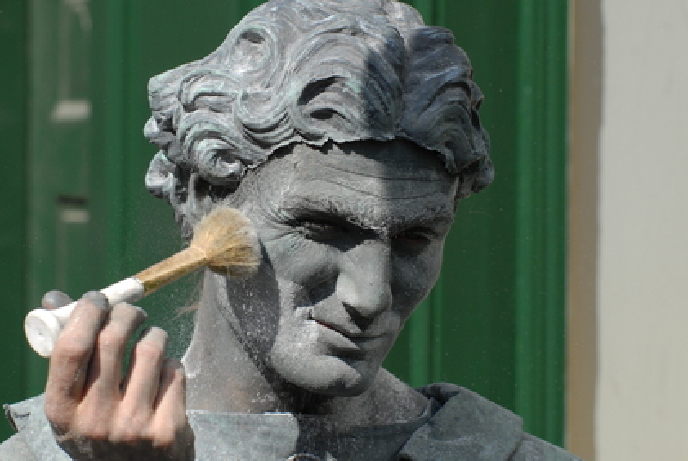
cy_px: 216
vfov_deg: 8.9
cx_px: 335
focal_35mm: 156
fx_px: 2977
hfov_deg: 13.2
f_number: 9
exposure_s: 1/320
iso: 200
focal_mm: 95
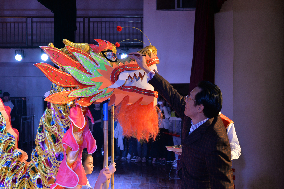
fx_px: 379
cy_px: 94
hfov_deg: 41.1
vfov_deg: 28.1
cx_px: 142
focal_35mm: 48
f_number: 6.3
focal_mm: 48
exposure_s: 1/160
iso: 800
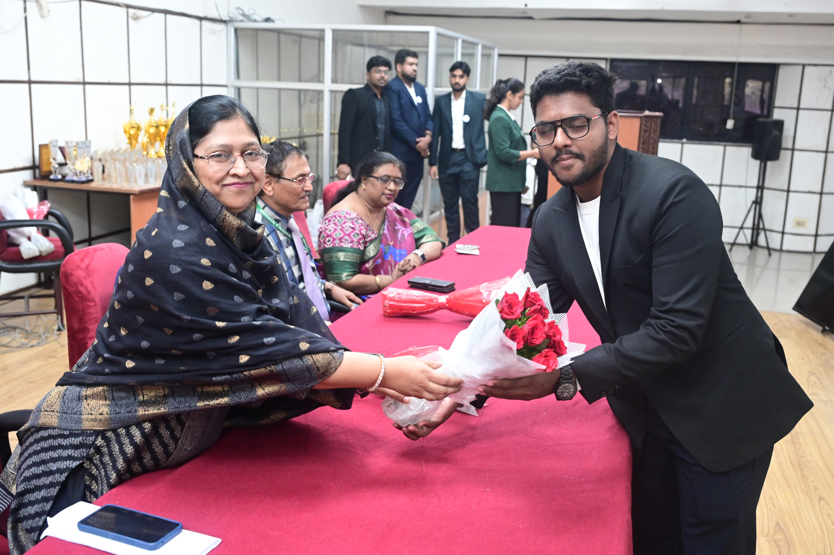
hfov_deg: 51.9
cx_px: 417
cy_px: 278
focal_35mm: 37
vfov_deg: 35.9
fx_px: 857
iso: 5000
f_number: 4.5
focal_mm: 37
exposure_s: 1/125
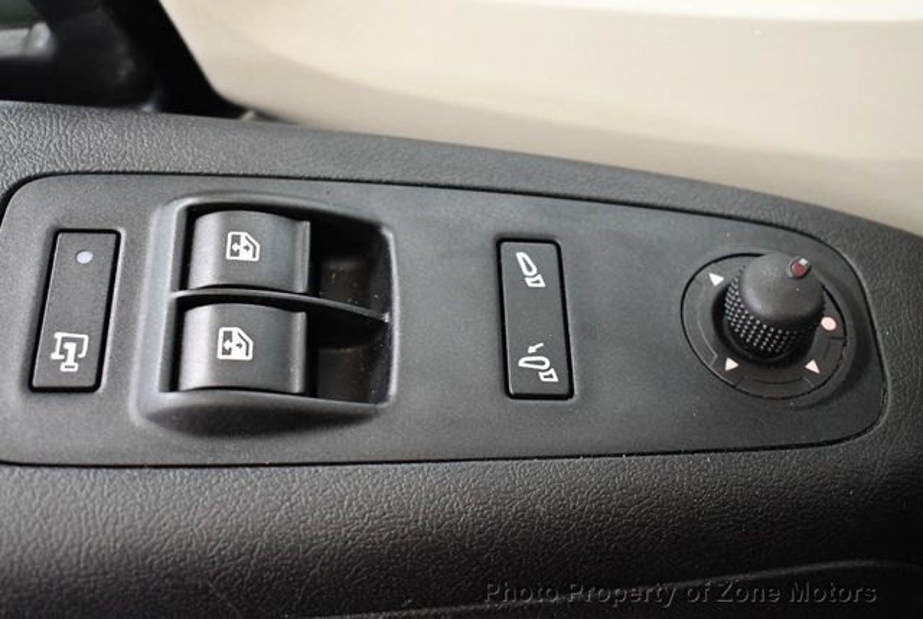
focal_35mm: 50
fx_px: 1284
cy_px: 310
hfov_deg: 39.5
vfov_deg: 27.1
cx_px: 462
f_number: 4
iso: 2800
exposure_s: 1/125
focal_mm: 25
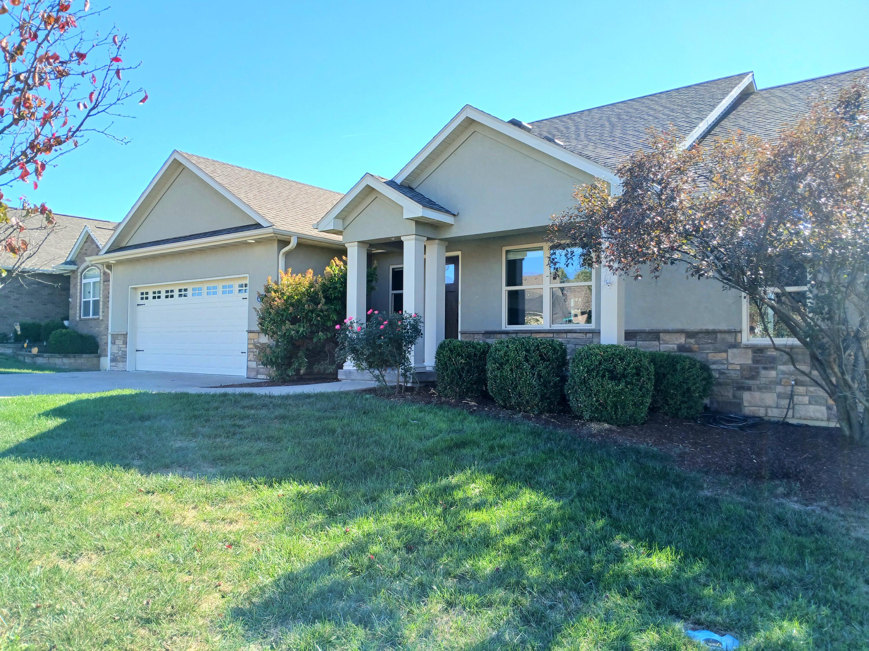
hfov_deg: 67.3
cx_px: 434
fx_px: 653
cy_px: 326
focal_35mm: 26
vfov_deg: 53.1
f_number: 1.8
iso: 20
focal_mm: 3.98
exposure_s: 1/222
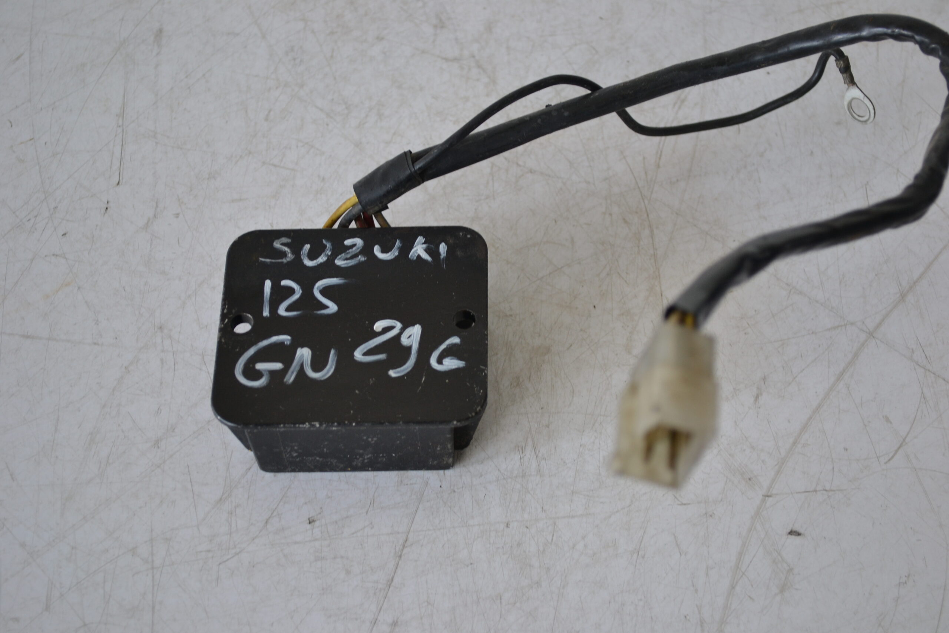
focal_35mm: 60
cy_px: 316
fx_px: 1582
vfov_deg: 22.6
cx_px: 474
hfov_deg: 33.4
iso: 400
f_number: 5.3
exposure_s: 1/20
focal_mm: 40
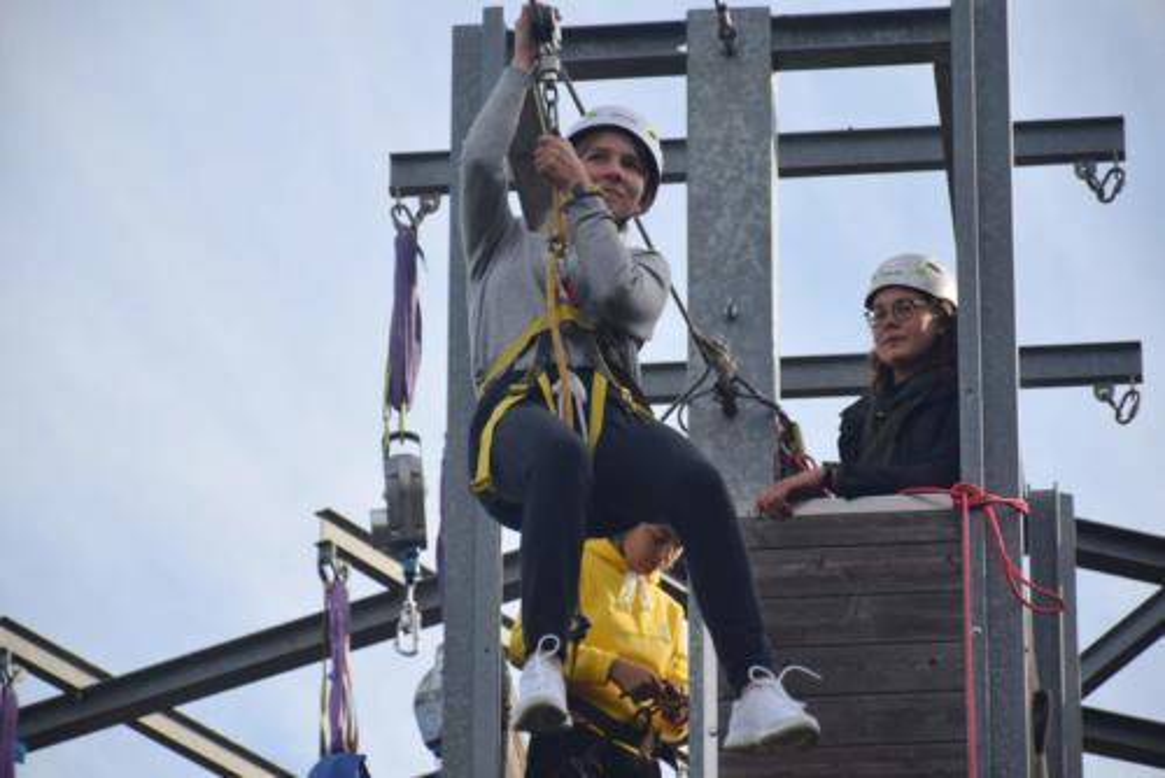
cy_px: 389
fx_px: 6799
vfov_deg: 6.6
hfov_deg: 9.8
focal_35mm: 210
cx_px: 582
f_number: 6.3
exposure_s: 1/640
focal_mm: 140
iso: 200
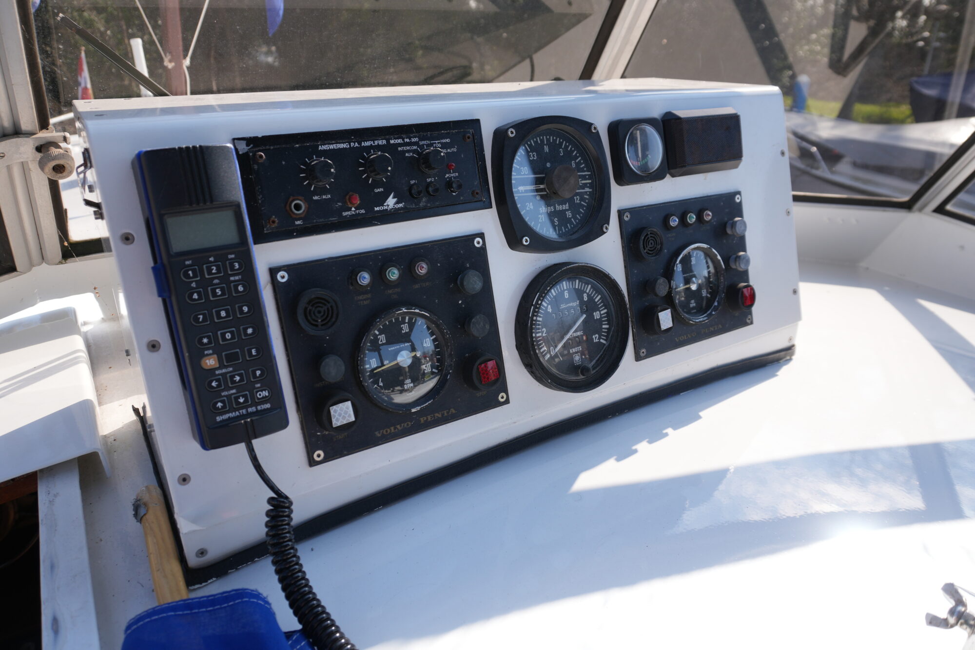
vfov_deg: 53.1
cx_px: 488
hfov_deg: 73.7
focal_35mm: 24
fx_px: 650
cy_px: 325
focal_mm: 16
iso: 100
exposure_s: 1/250
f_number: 5
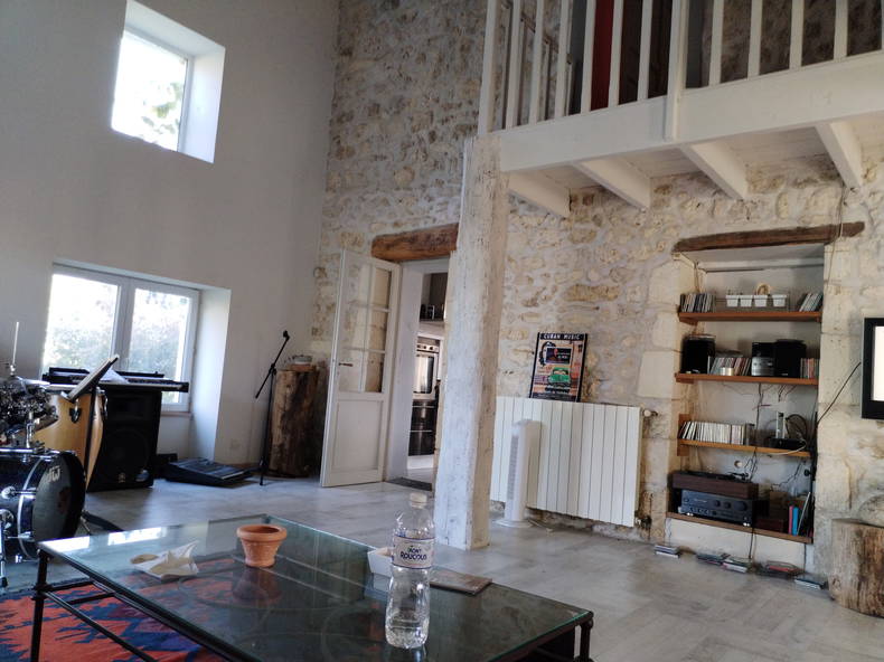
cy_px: 331
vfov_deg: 48.2
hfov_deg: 61.7
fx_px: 740
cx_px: 442
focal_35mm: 29
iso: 352
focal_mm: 4.75
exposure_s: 1/50
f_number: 1.8
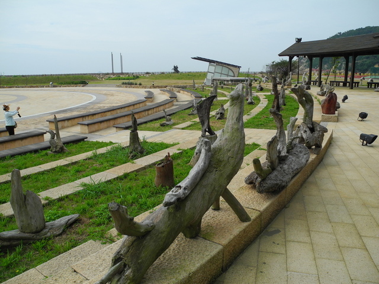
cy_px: 142
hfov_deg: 63.4
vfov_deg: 49.7
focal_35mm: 28
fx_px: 307
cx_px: 190
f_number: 3.5
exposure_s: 1/1037
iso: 100
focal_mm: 6
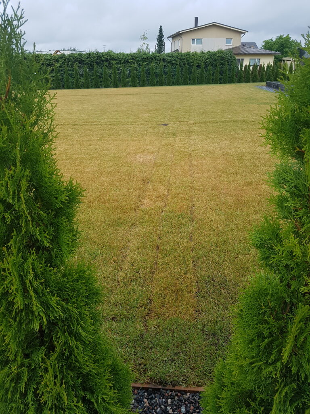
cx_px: 155
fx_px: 310
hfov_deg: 53.1
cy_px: 207
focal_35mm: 26
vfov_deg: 67.3
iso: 50
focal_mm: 4.2
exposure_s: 1/1188
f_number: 1.7
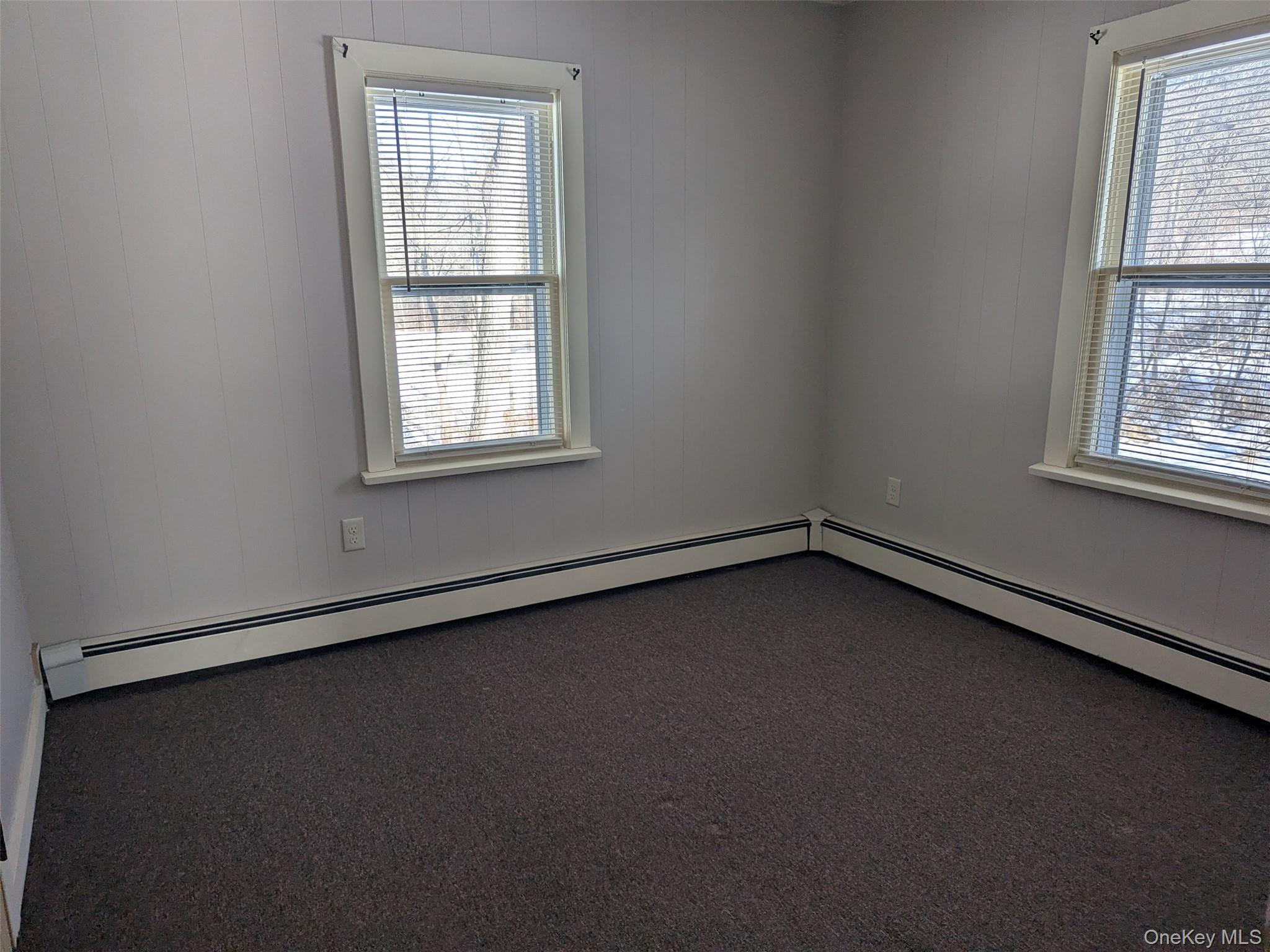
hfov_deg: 71.6
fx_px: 881
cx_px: 635
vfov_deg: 56.8
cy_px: 476
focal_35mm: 24
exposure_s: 1/195
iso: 39
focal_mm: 6.81
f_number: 1.85
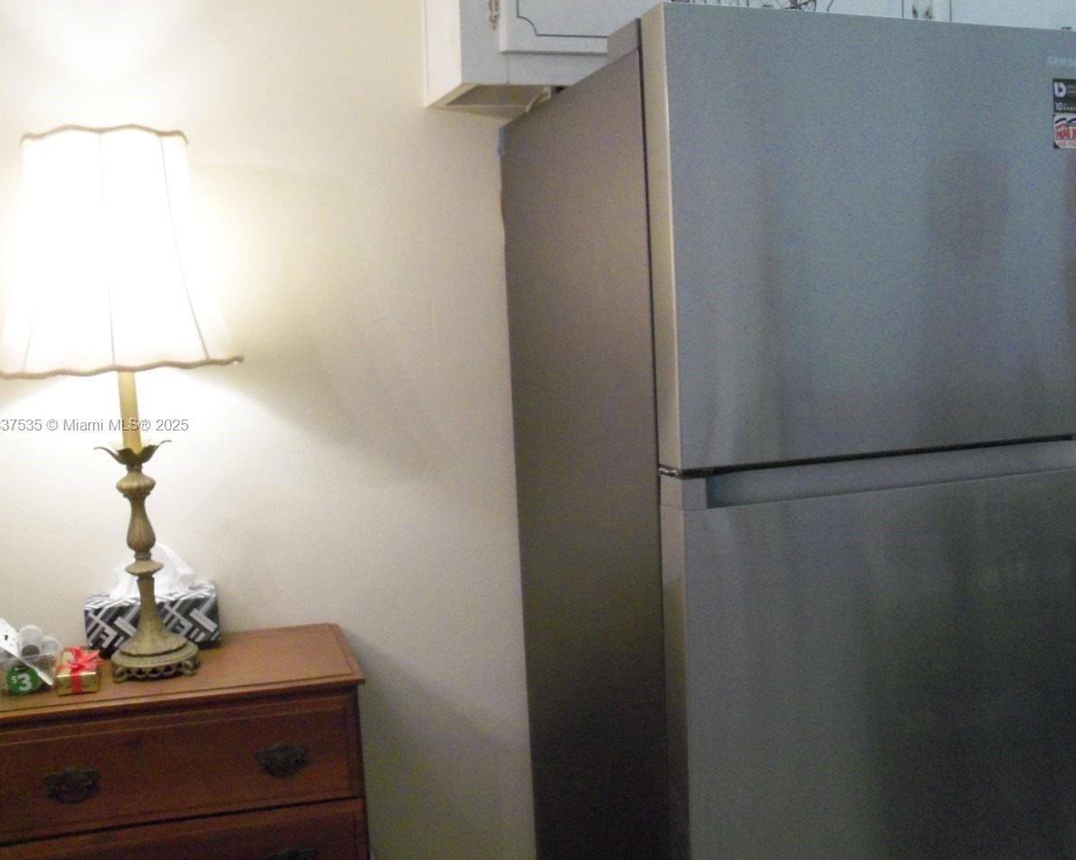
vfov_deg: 40.1
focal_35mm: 37
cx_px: 544
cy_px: 426
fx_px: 1178
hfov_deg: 49.1
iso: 400
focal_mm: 6.3
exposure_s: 1/30
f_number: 3
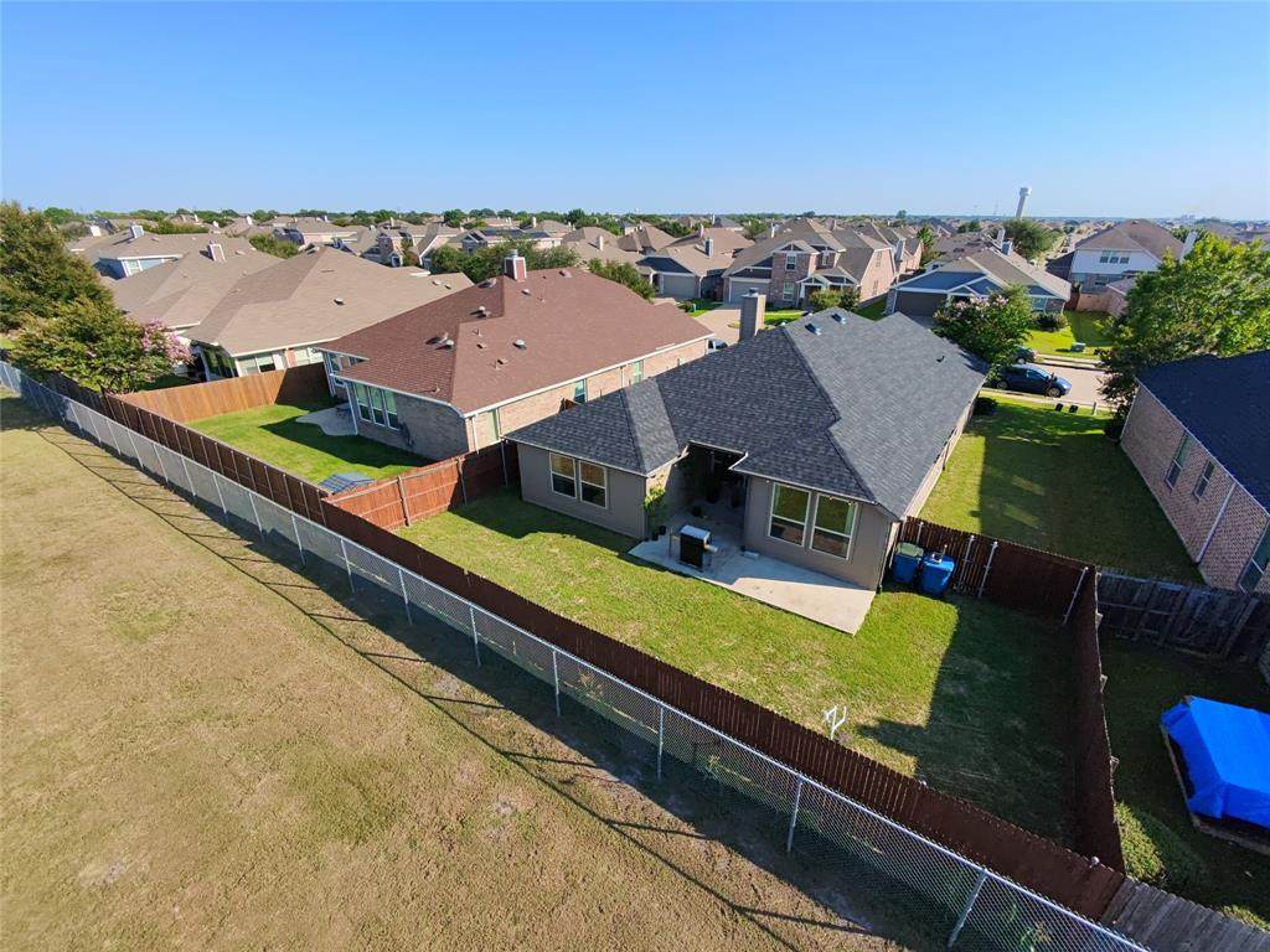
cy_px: 476
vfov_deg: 78.1
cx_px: 635
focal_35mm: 16
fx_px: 587
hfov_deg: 94.5
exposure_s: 1/1294
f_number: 2.55
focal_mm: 16
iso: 100
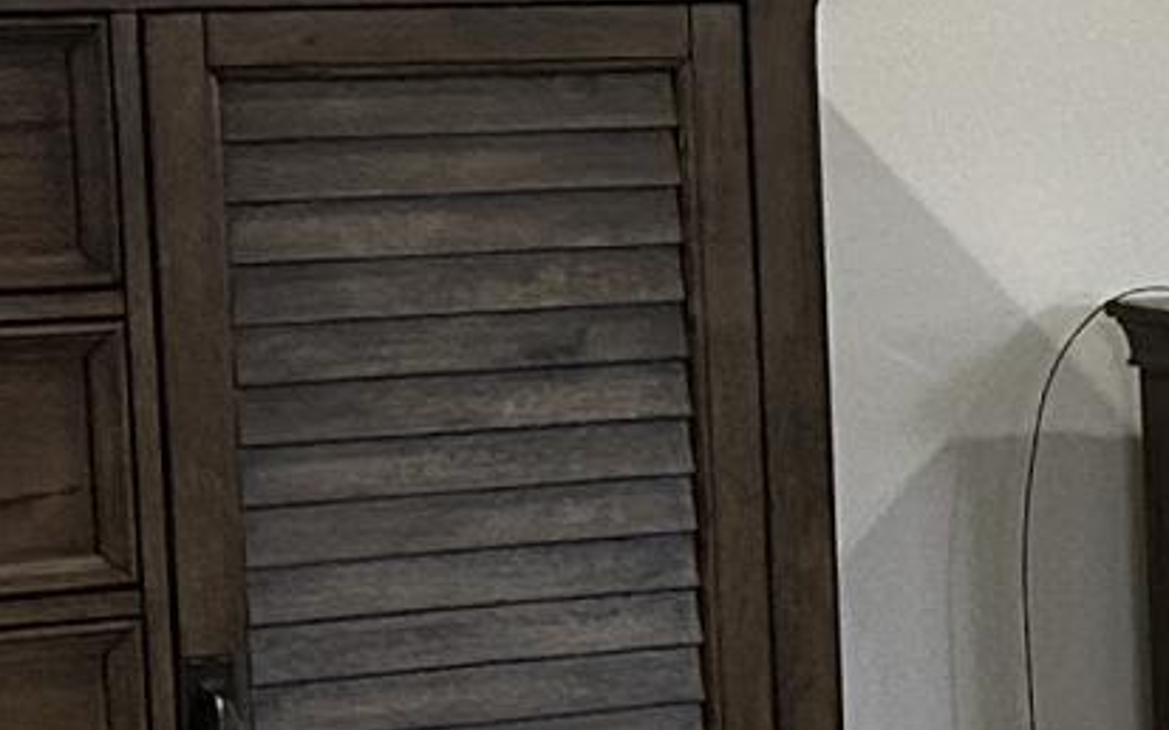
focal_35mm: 185
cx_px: 3337
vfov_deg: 7.1
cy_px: 600
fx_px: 5893
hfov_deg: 9.3
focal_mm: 6.86
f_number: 1.78
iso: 320
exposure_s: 1/60
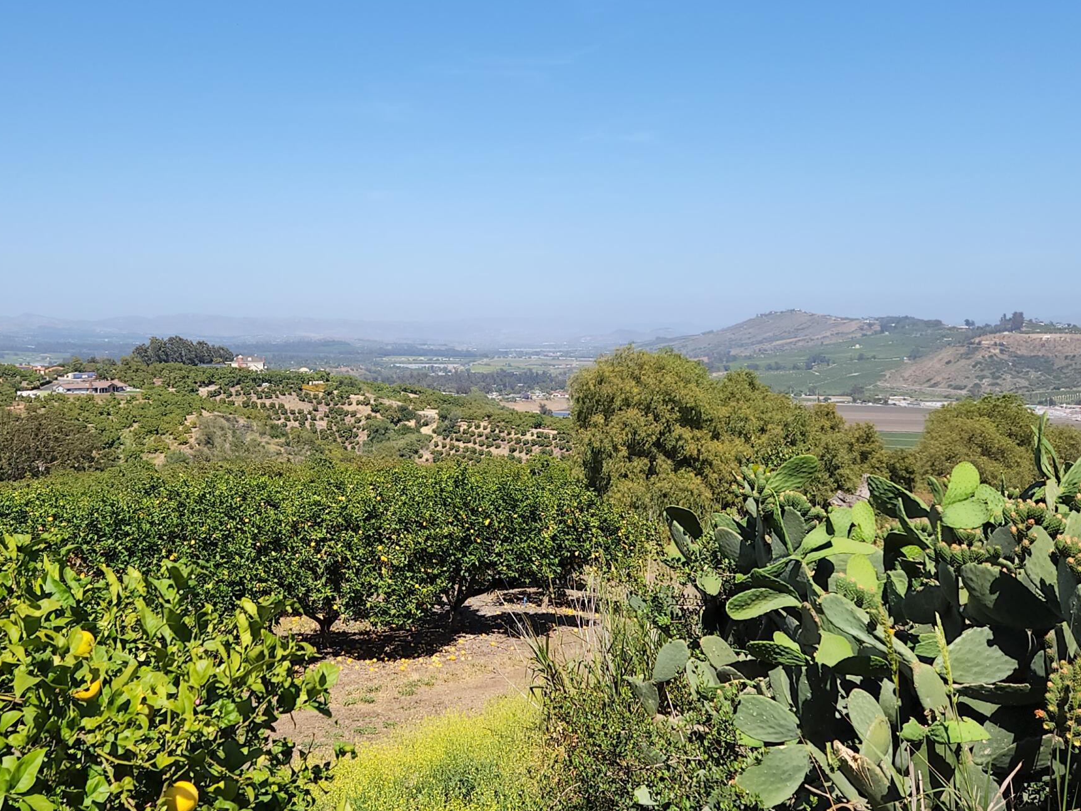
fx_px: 1249
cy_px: 417
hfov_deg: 46.2
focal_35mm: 40
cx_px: 371
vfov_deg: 36.0
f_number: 1.8
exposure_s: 1/1433
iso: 20
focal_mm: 5.4
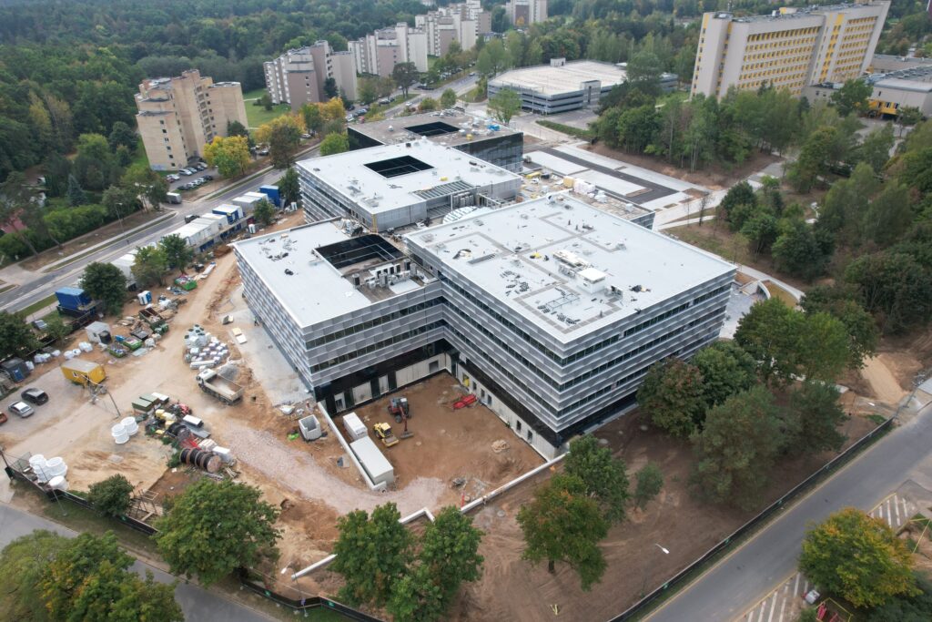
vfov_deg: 57.2
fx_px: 570
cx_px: 466
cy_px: 311
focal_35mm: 22
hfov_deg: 78.6
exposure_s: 1/500
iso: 100
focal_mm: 8.38
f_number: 2.8
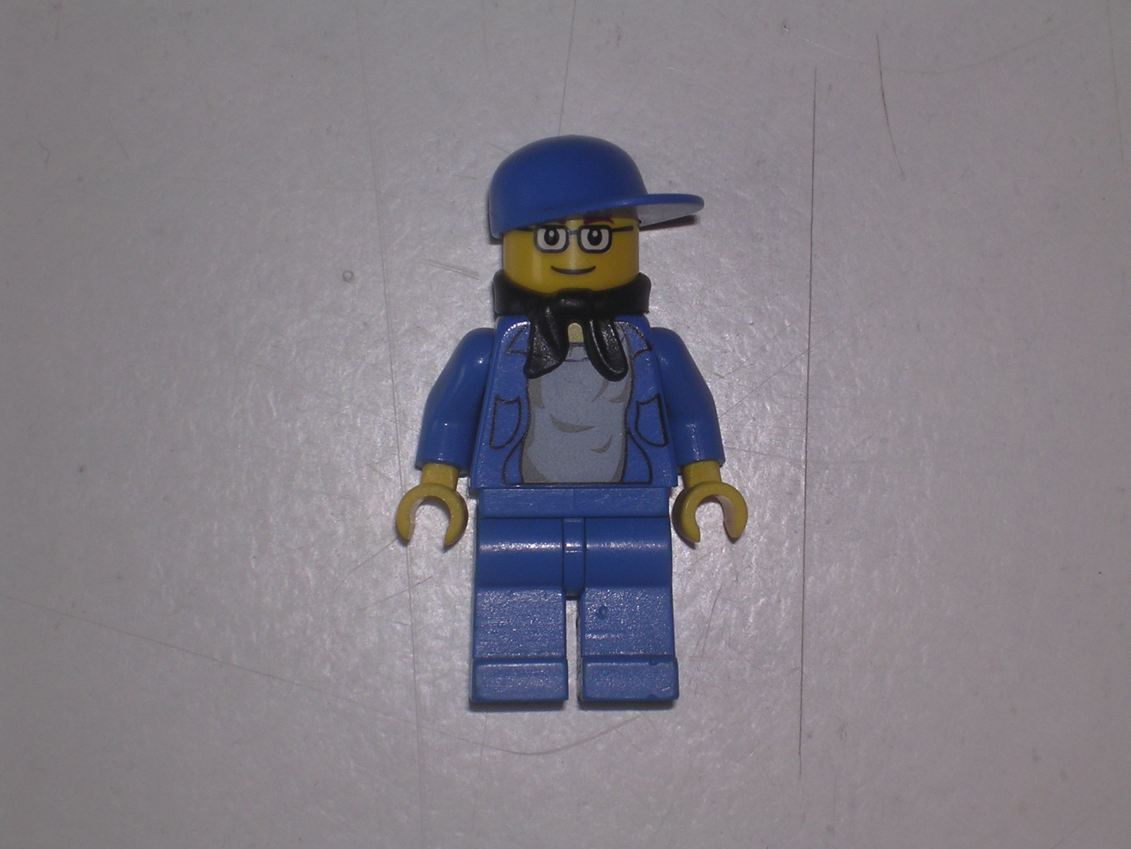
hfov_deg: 17.1
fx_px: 3757
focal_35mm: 115
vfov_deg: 12.9
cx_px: 566
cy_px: 424
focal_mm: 17.4
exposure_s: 1/60.1
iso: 100
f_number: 9.8
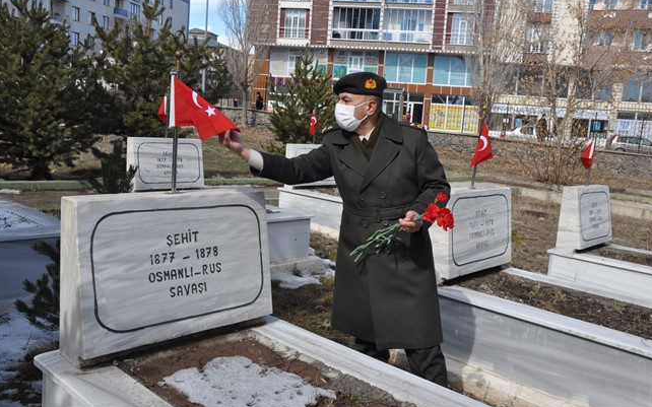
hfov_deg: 56.7
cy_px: 192
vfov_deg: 37.2
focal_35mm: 34
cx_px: 326
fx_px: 604
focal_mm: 22
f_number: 13
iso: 200
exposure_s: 1/160
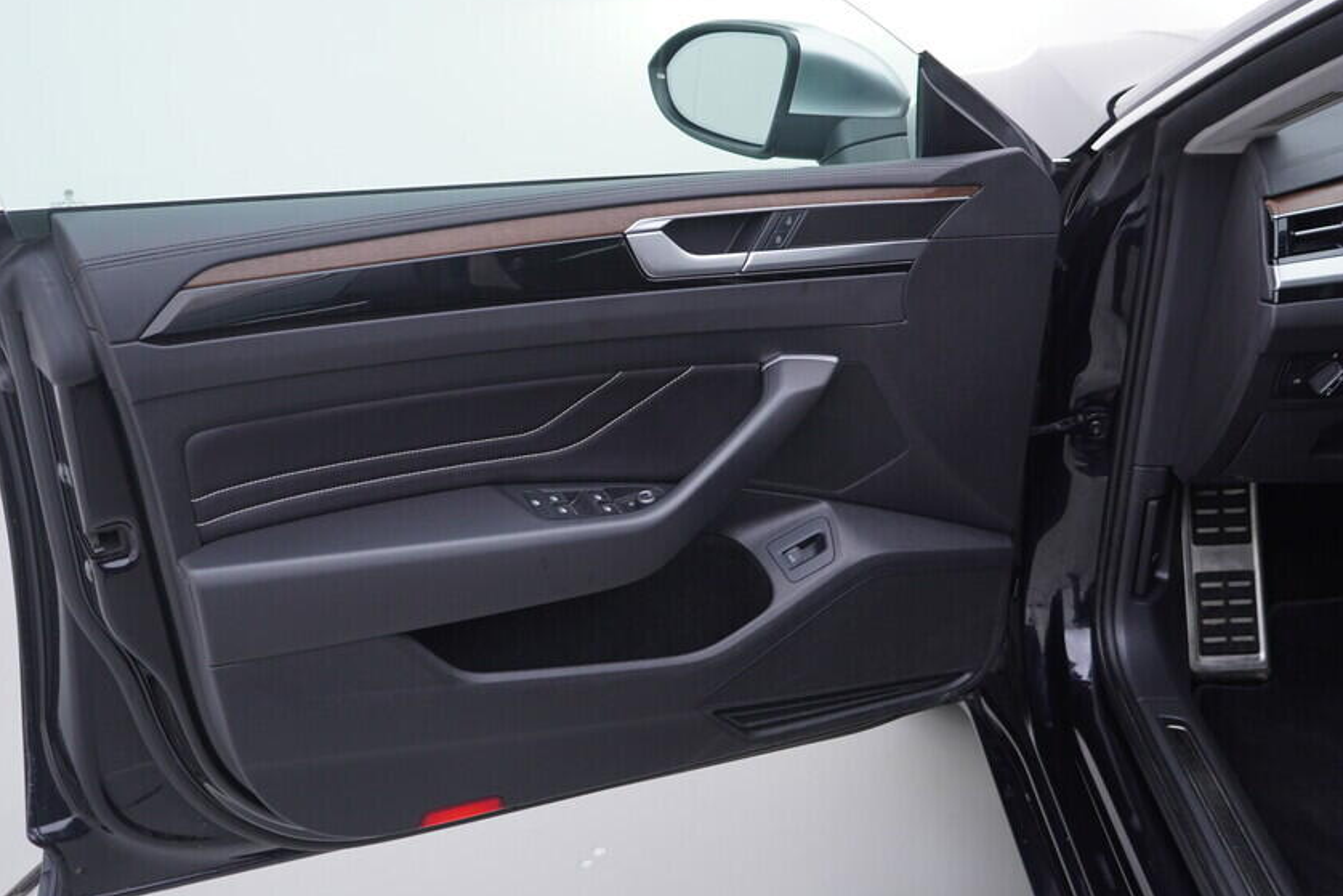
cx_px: 550
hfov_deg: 44.3
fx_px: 1642
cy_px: 357
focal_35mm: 44
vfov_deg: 30.4
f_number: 3.2
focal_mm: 24
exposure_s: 1/50
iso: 125
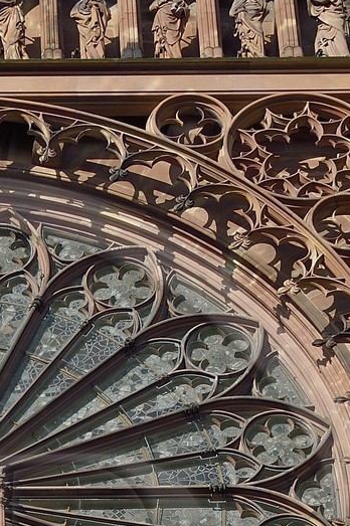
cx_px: -65
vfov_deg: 9.8
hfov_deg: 6.6
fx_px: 3023
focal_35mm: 207
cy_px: 643
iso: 200
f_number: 9
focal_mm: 45
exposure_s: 1/250
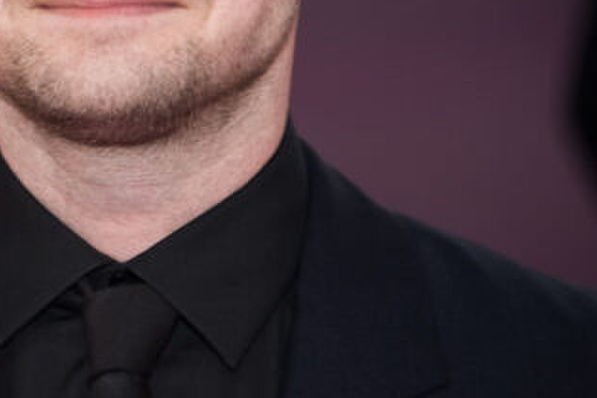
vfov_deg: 2.7
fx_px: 8519
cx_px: -41
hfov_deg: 4.0
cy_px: -27
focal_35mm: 514
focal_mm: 210
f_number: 6.3
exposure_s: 1/250
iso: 800
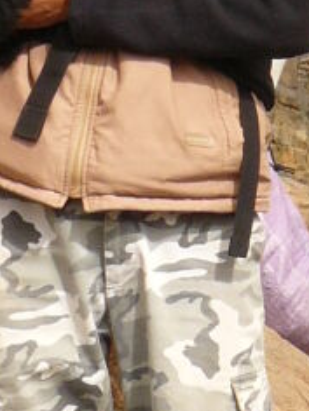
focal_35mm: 311
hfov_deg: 4.8
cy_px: 75
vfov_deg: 6.4
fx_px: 3702
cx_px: 47
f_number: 5.6
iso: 100
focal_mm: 8.4
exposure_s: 1/320
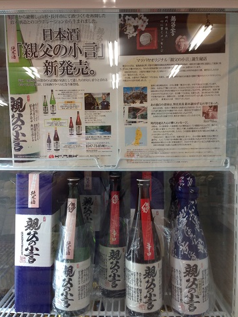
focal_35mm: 34
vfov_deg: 54.0
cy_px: 155
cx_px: 119
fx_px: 312
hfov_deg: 41.8
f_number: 2.4
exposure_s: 1/60
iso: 64
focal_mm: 4.12
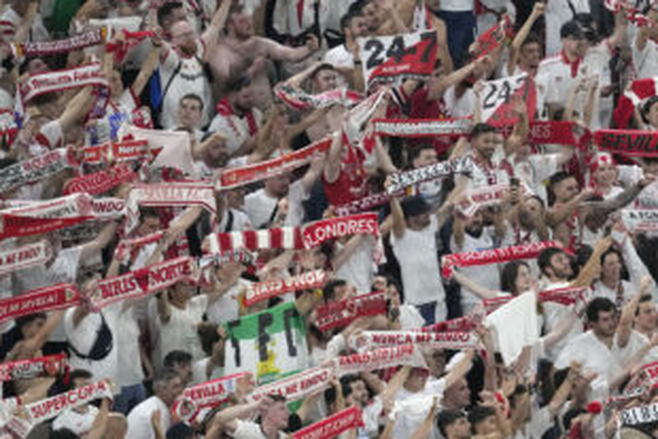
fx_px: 17700
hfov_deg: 2.1
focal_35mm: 968
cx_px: 469
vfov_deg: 1.4
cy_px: 168
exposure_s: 1/2000
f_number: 2.8
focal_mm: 400
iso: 5000
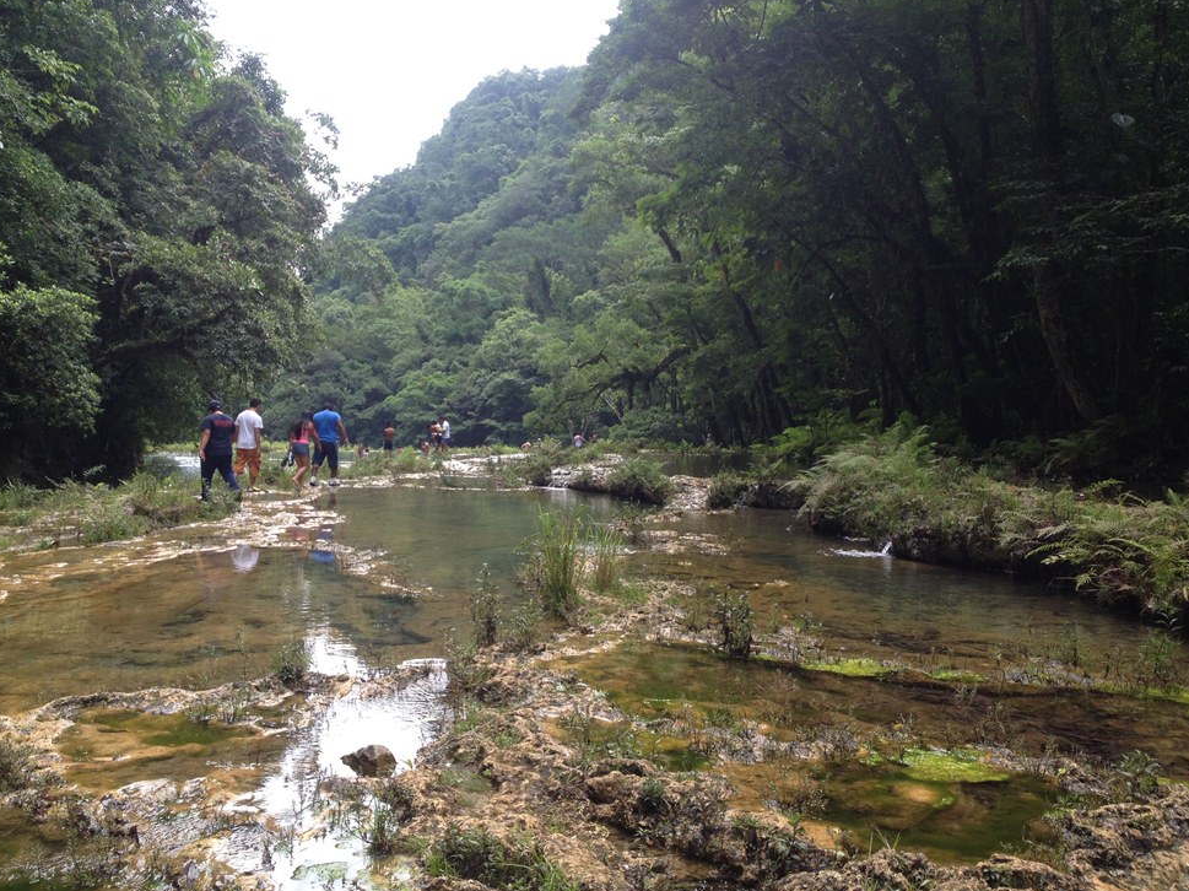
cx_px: 609
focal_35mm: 37
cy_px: 427
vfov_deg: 38.6
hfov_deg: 50.2
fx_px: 1270
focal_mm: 4.28
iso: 50
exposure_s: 1/329
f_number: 2.4
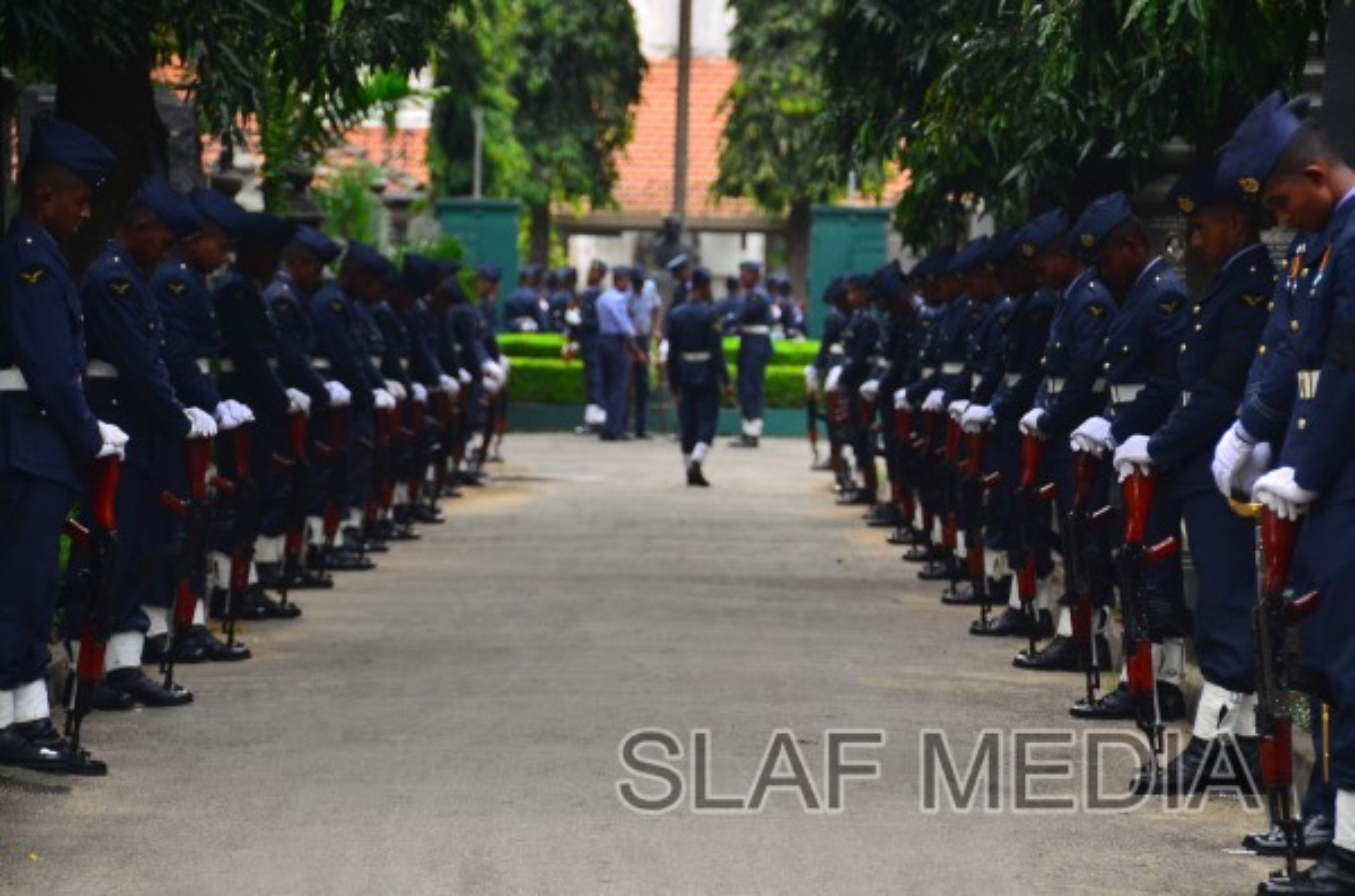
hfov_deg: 10.2
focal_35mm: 202
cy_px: 448
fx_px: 7604
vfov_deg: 6.7
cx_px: 678
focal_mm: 135
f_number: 5.6
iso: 250
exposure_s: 1/125
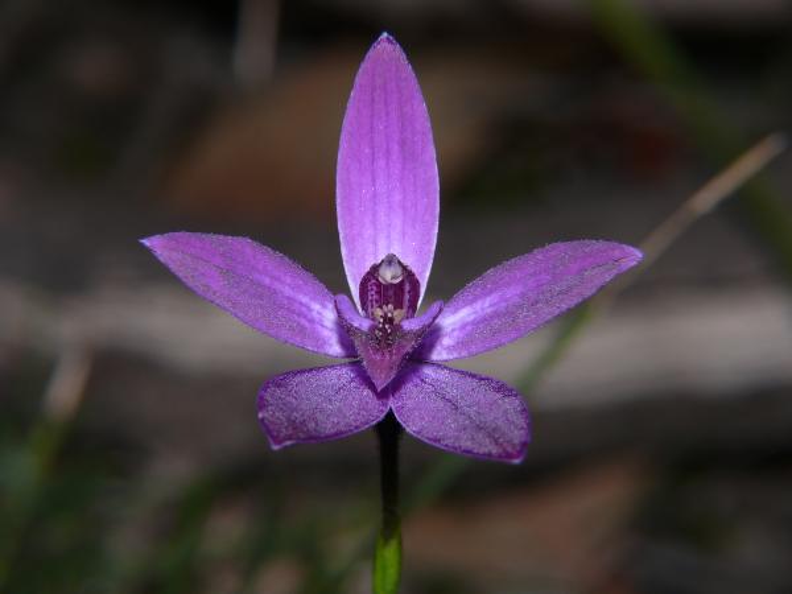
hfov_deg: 18.4
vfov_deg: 13.8
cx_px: 396
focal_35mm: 107
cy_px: 297
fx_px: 2448
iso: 100
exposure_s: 1/640
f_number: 8
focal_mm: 22.6
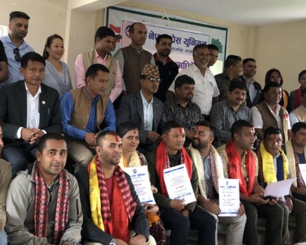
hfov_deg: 40.1
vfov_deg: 32.8
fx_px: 417
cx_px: 120
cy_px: 119
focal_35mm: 46
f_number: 1.8
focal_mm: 3.99
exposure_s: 1/17
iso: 40
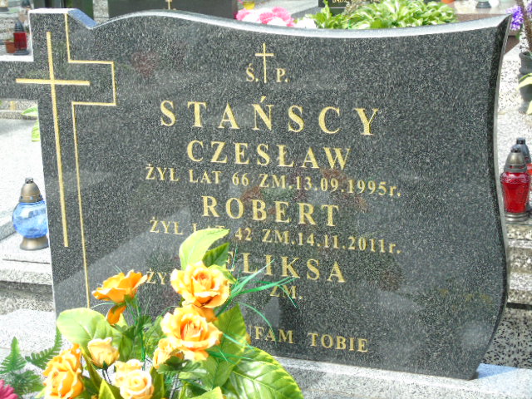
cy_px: 200
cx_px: 266
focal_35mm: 71
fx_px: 1091
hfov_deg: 27.4
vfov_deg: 20.7
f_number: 4.7
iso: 80
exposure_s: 1/80
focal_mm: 13
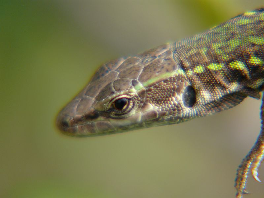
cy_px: 99
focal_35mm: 420
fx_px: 3203
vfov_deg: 3.5
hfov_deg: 4.7
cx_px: 132
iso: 100
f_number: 3.7
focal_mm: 88.8
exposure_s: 1/400
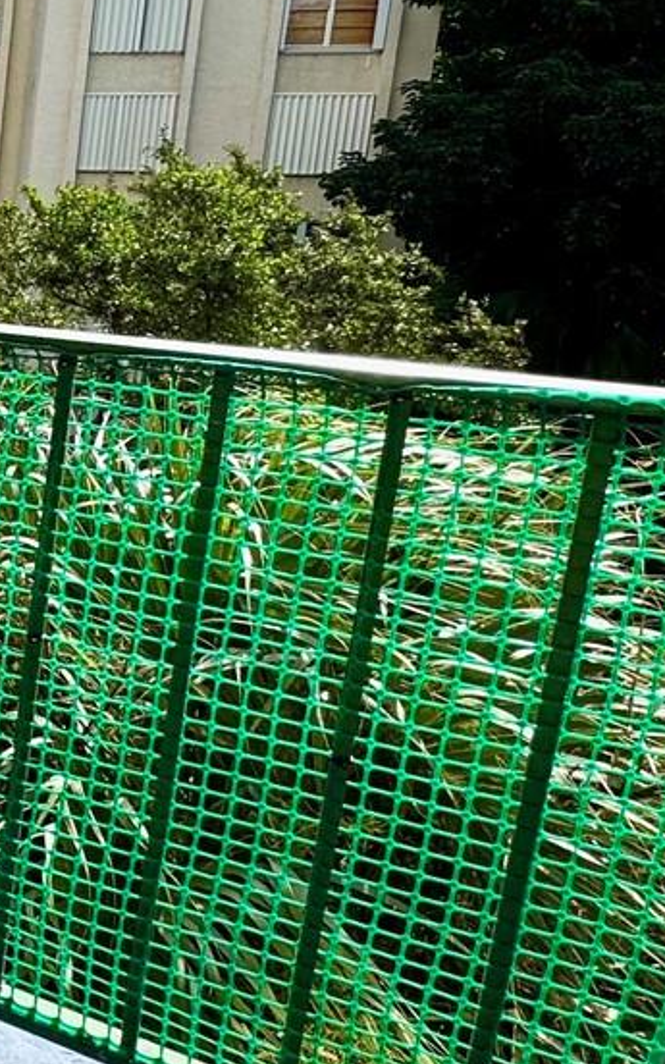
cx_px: -644
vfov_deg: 45.5
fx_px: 1247
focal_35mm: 43
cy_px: 355
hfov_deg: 19.1
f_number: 2.2
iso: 50
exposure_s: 1/796
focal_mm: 2.22
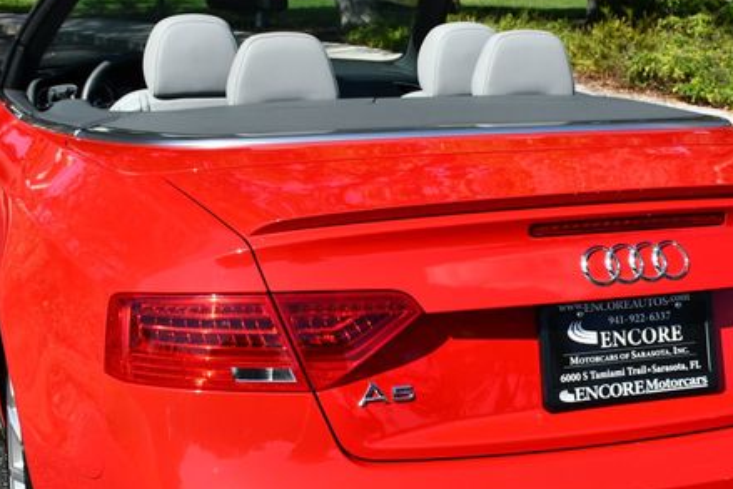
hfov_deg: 28.6
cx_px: 506
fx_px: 1426
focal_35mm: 70
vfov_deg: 19.4
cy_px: 304
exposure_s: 1/320
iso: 100
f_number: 9
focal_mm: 24
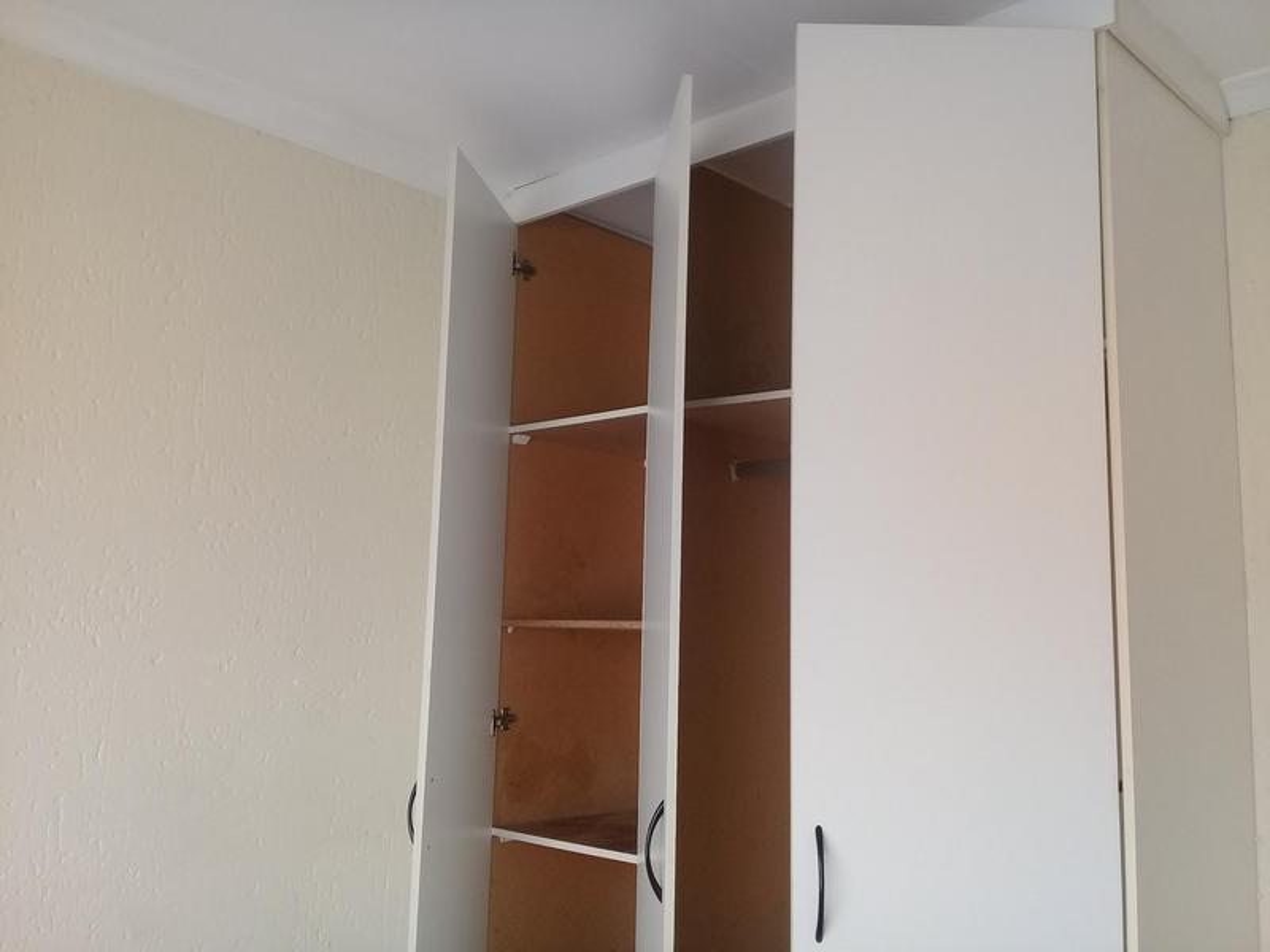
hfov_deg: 58.4
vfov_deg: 45.4
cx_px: 635
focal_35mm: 31
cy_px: 476
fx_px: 1137
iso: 64
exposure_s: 1/100
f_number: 2.2
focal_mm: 3.3
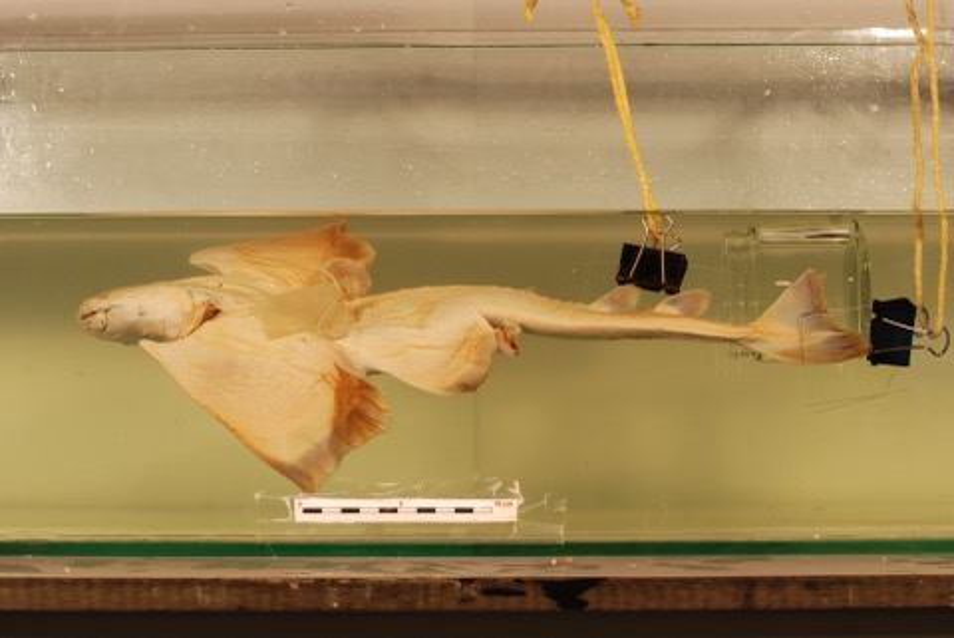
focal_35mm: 75
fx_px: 1989
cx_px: 477
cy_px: 319
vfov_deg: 18.2
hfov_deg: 27.0
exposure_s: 1/5
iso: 100
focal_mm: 50
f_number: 8
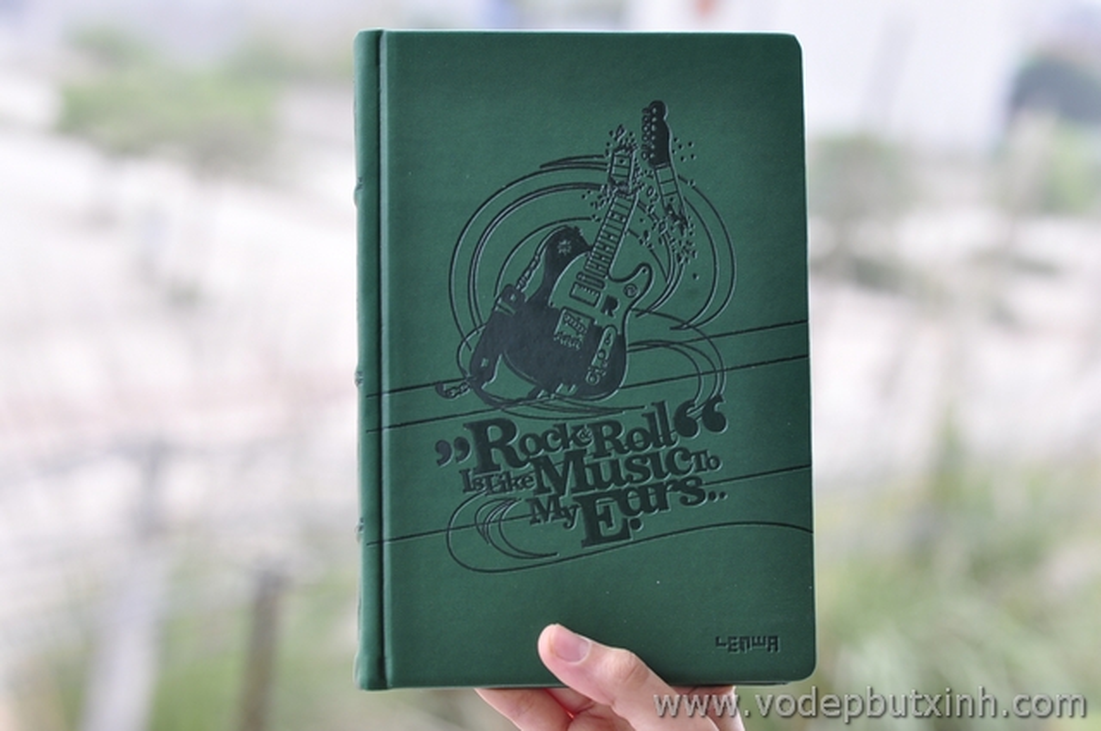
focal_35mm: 75
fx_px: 2291
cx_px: 550
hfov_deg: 27.0
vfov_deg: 18.1
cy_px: 366
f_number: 4
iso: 200
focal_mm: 50
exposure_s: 1/60
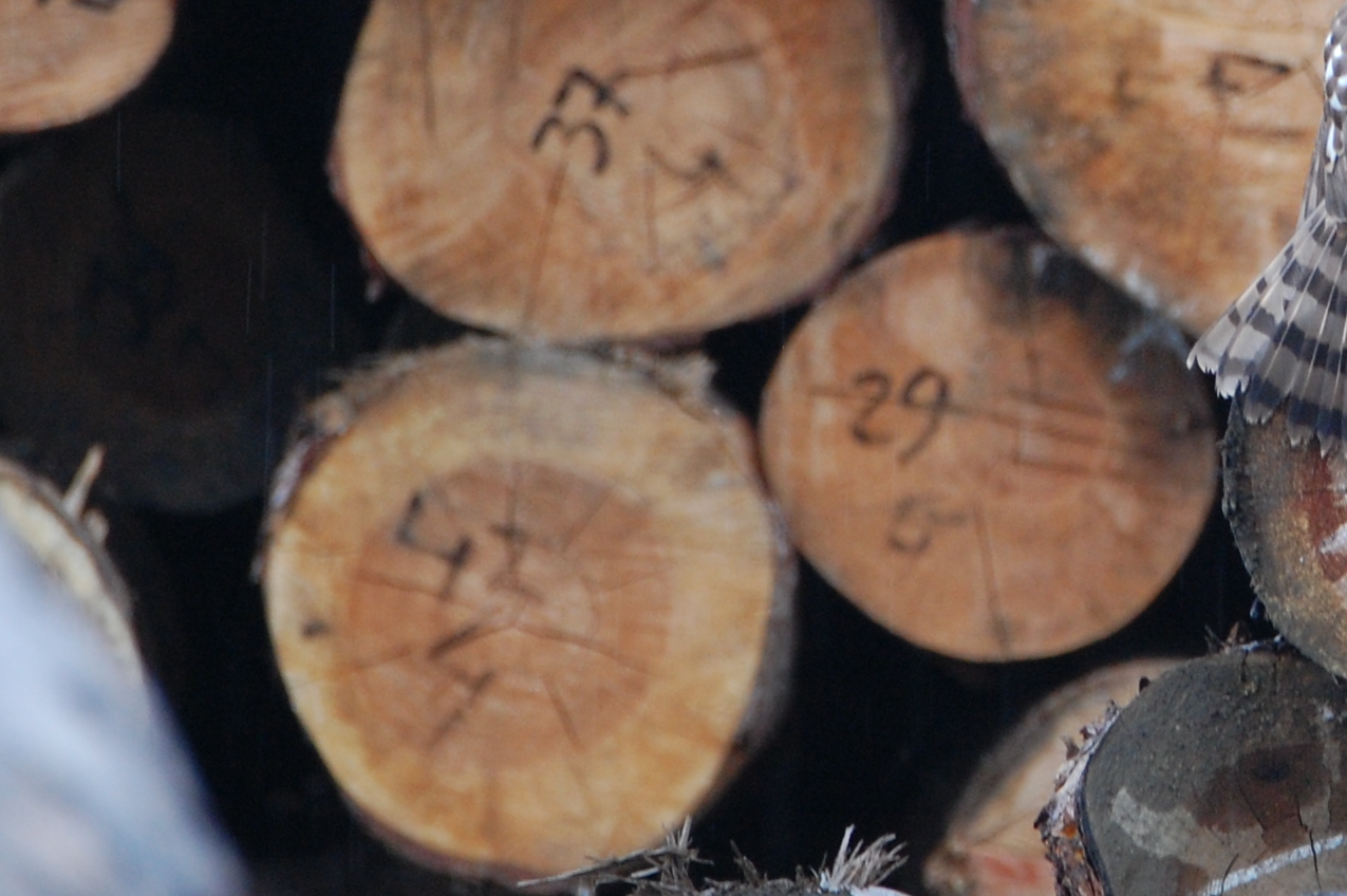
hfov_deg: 1.2
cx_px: 1352
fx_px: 66137
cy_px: 108
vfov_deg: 0.8
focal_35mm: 1769
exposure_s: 1/100
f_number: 6.3
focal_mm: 500
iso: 800
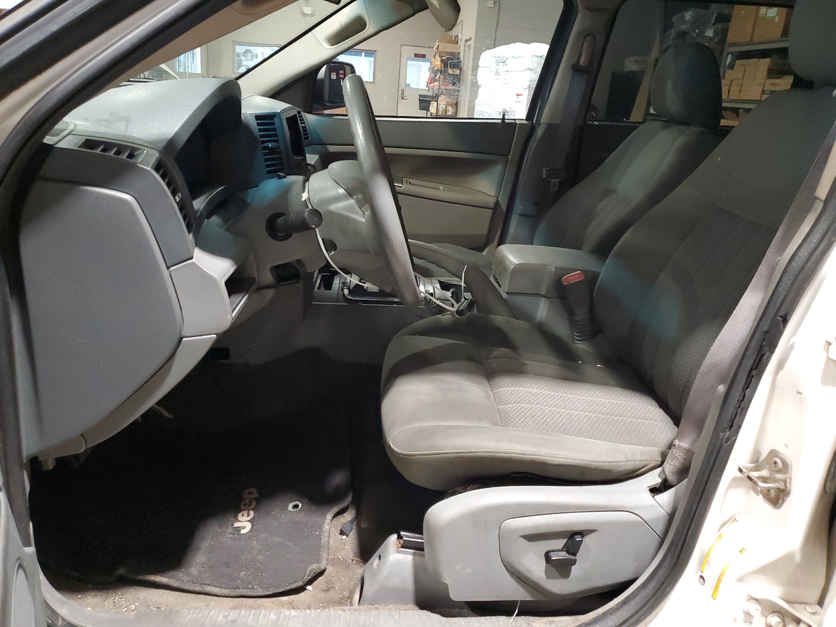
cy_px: 314
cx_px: 418
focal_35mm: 26
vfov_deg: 53.1
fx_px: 628
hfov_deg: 67.3
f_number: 1.5
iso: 324
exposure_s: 1/60.2
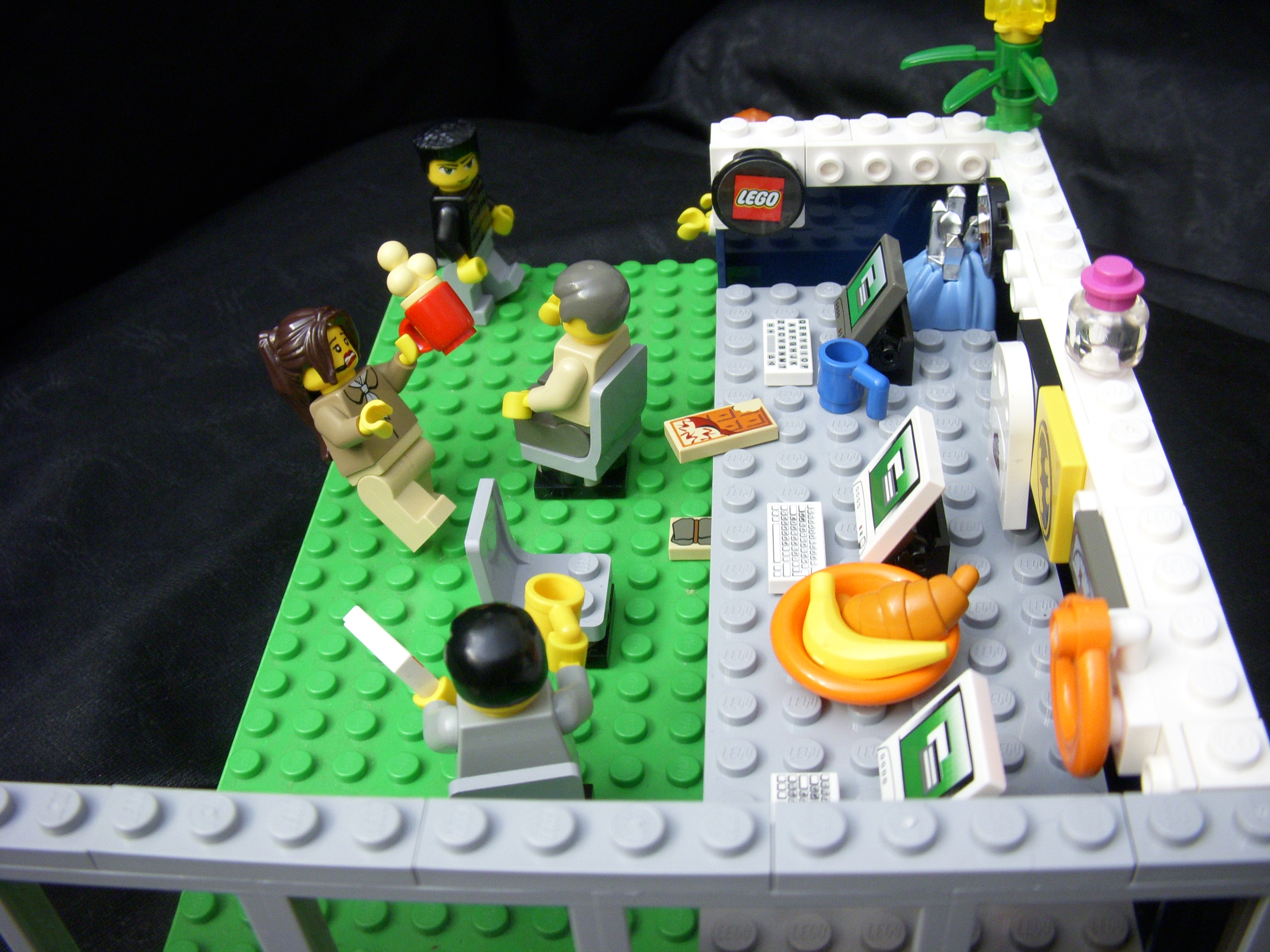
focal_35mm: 38
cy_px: 476
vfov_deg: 37.7
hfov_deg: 49.0
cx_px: 635
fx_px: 1394
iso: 200
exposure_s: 1/8
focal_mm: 6.3
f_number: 3.3
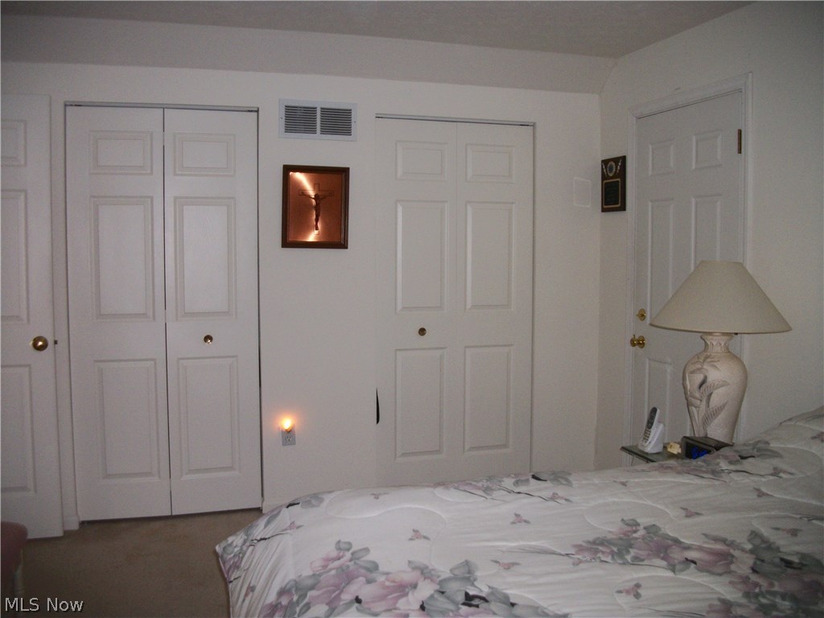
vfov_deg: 44.2
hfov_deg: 56.8
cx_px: 412
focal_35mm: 32
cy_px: 309
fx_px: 762
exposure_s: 1/30
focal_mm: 5.7
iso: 160
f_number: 2.9
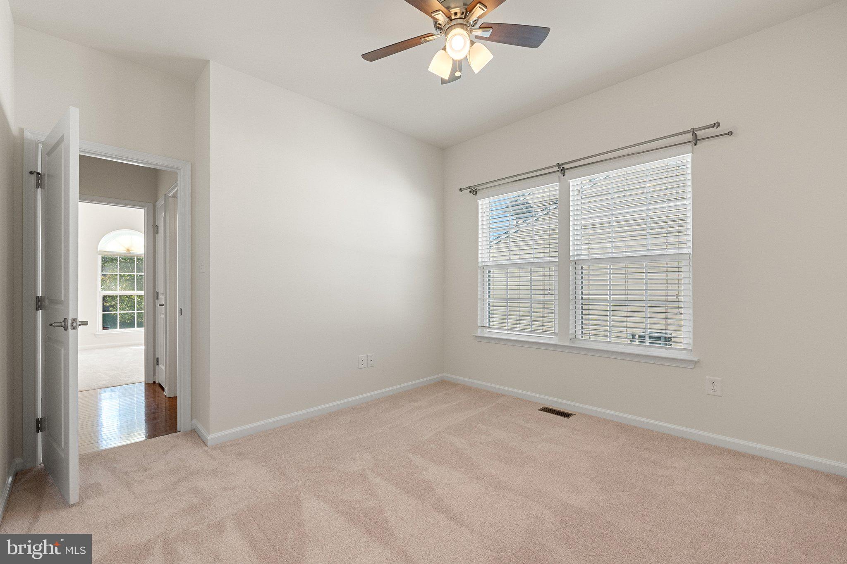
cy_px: 282
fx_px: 353
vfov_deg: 77.3
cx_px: 424
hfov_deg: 100.4
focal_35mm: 15
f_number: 8
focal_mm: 10
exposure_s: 1/25
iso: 640
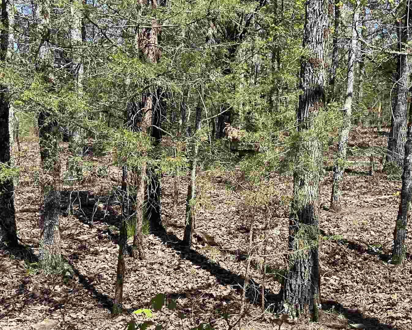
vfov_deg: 26.2
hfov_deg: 32.1
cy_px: 200
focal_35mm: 58
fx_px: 707
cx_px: 284
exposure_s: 1/1325
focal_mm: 5.1
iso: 50
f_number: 1.6
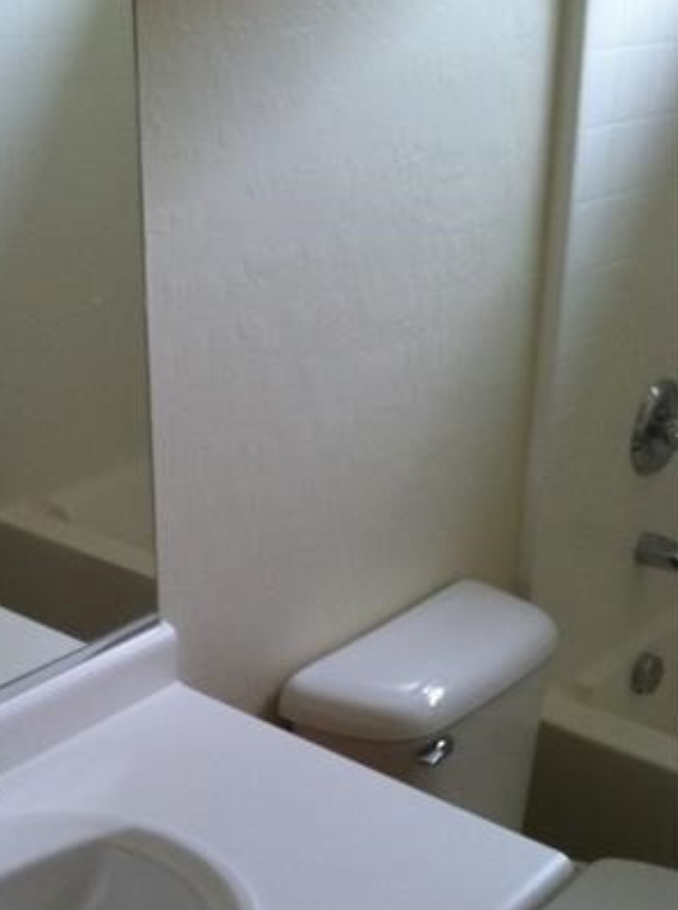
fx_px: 1390
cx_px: 169
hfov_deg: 27.0
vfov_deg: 35.9
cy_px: 595
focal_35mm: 53
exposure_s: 1/15
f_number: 2.8
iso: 125
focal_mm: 3.85
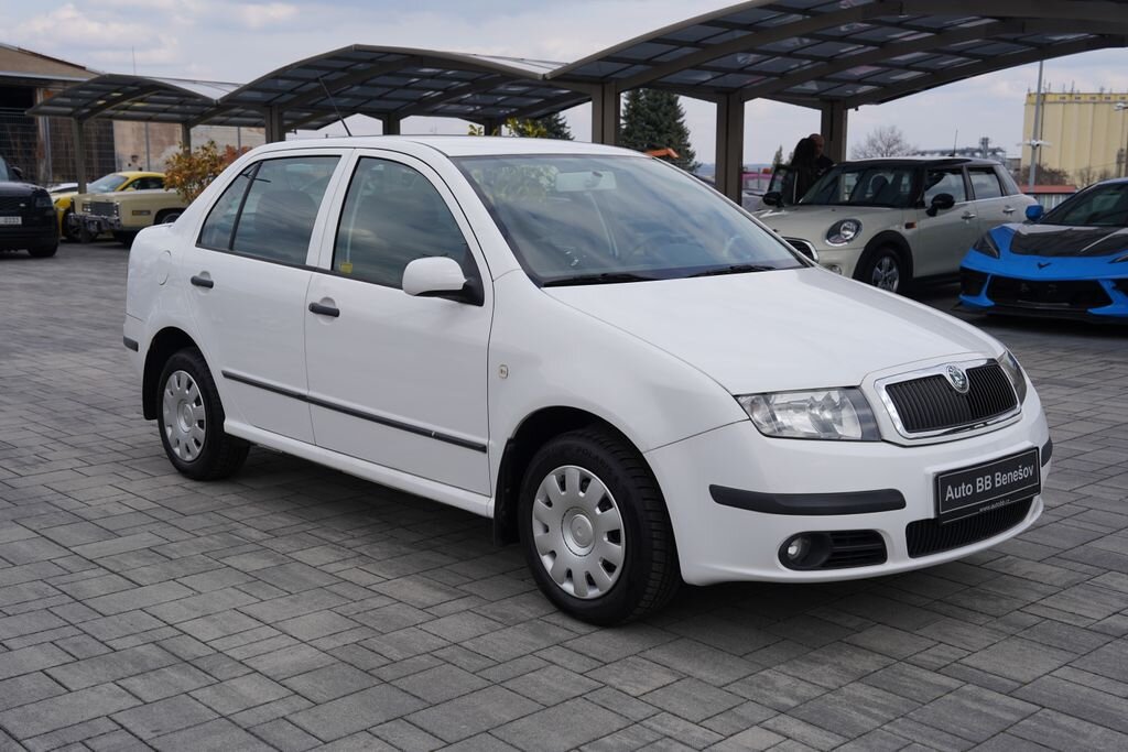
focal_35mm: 41
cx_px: 564
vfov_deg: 32.6
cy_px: 376
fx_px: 1285
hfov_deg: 47.4
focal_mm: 41
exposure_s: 1/320
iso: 100
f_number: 7.1
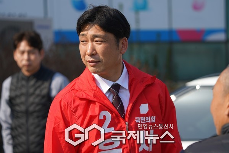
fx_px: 1272
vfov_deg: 6.9
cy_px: 76
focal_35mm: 200
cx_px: 114
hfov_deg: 10.3
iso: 100
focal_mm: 200
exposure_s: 1/400
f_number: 5.6
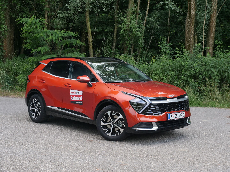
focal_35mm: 56
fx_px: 372
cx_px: 115
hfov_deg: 34.3
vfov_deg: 26.1
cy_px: 86
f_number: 5.6
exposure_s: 1/250
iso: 800
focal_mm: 28
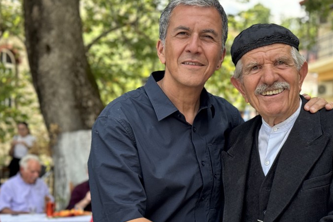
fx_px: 703
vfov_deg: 17.8
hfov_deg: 26.5
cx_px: 221
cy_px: 162
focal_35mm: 76
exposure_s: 1/952
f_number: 1.78
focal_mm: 6.76
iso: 64
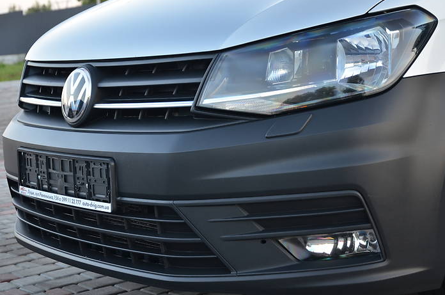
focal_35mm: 78
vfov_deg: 17.5
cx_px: 235
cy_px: 126
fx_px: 957
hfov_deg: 26.2
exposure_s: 1/60
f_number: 4.8
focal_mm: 45
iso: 450
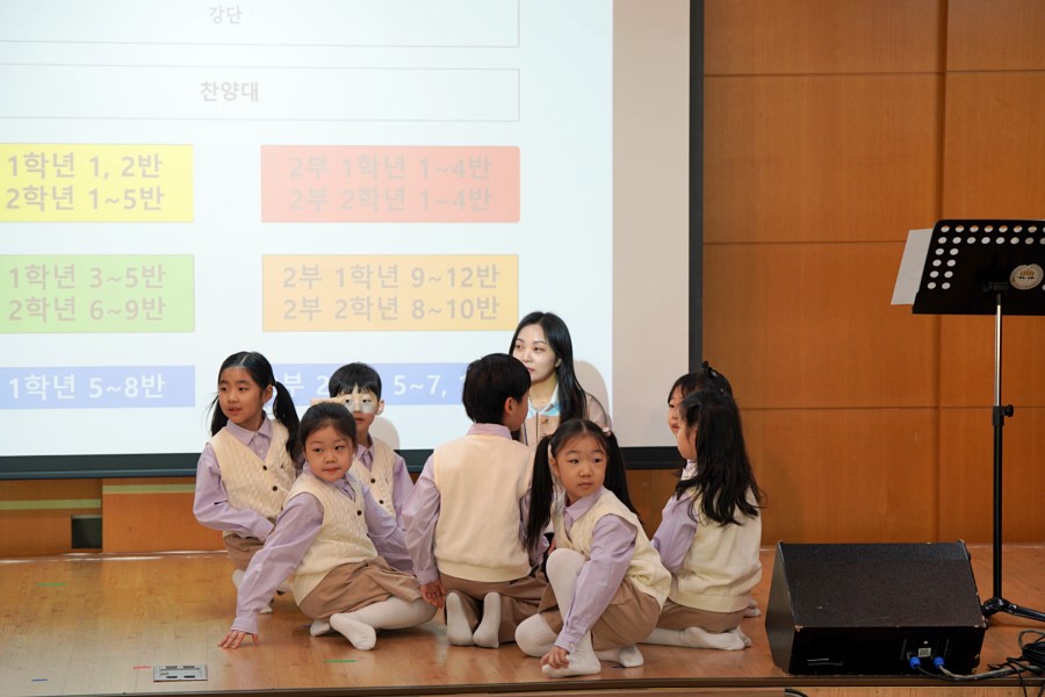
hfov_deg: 20.0
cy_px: 348
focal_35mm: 102
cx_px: 522
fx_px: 2961
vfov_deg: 13.4
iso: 400
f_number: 4
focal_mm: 102
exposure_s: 1/160
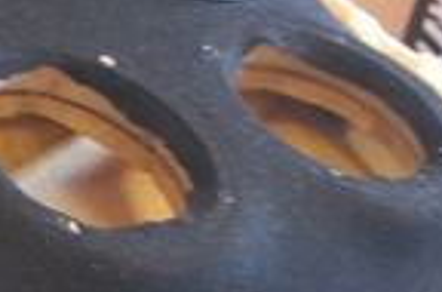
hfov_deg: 13.4
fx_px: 1799
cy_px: -40
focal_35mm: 147
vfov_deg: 9.2
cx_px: -175
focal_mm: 22
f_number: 3.8
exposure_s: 1/20
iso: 800
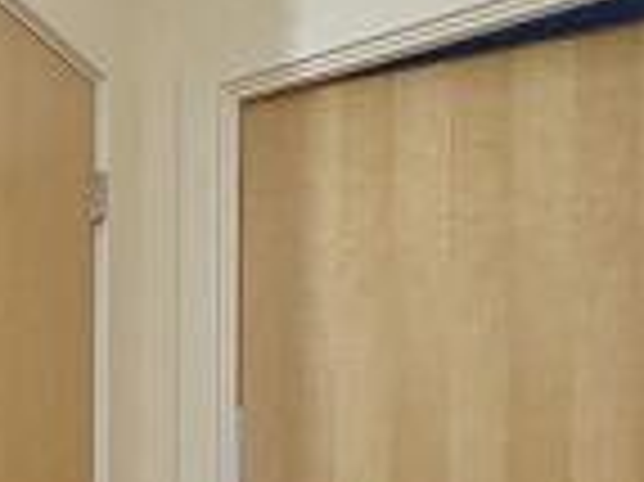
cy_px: 597
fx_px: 1060
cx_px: -376
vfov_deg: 23.2
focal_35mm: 57
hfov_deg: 24.4
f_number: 2.2
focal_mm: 2.22
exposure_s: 1/50
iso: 320
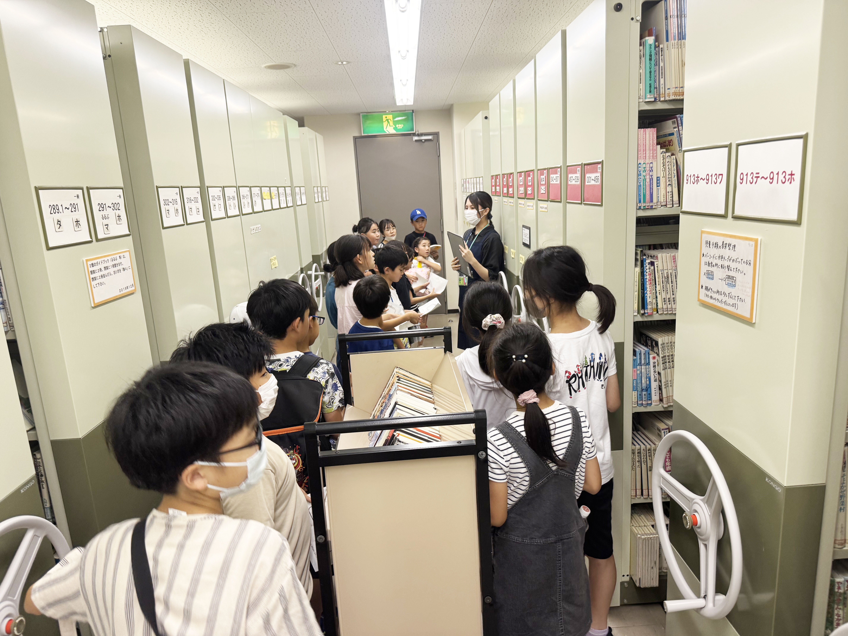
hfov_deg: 71.6
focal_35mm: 24
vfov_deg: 56.8
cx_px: 424
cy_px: 318
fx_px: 588
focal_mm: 6.76
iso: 125
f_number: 1.78
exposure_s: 1/60
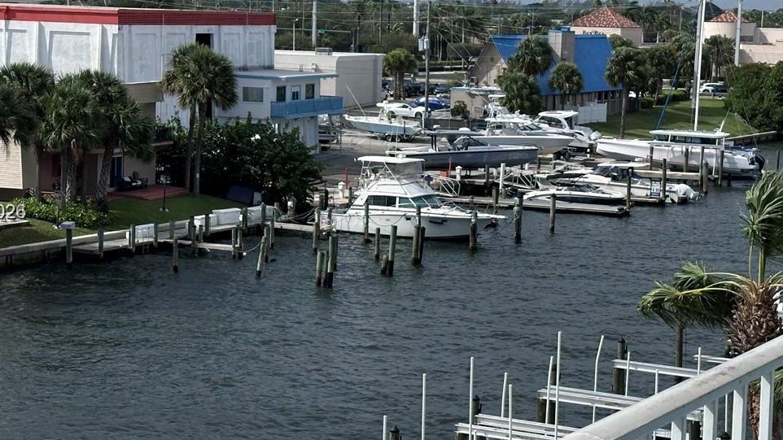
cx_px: 424
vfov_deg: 13.9
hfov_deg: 24.5
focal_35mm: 87
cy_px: 213
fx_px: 1806
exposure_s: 1/6623
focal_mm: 6.86
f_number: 1.78
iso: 64
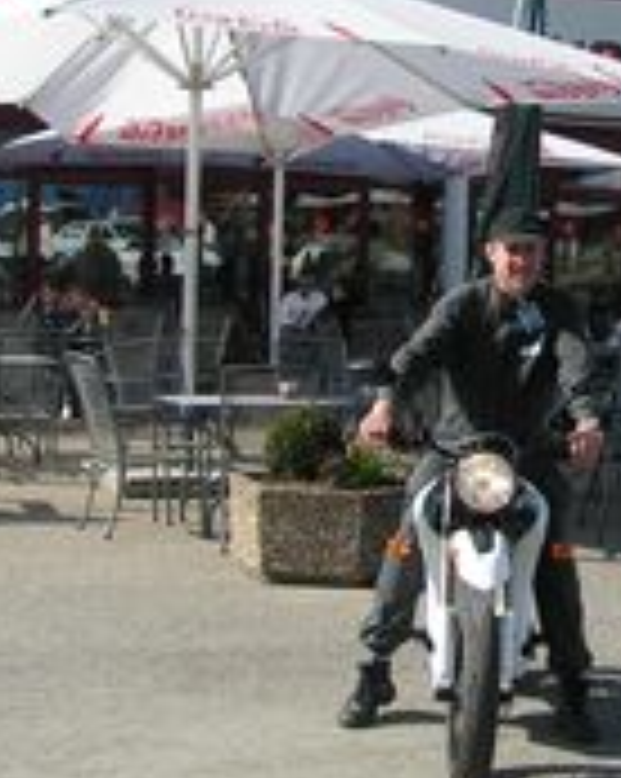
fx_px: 1979
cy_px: 283
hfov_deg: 17.7
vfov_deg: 22.2
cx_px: 513
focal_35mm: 86
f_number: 5.6
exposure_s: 1/400
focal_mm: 5.8
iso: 50
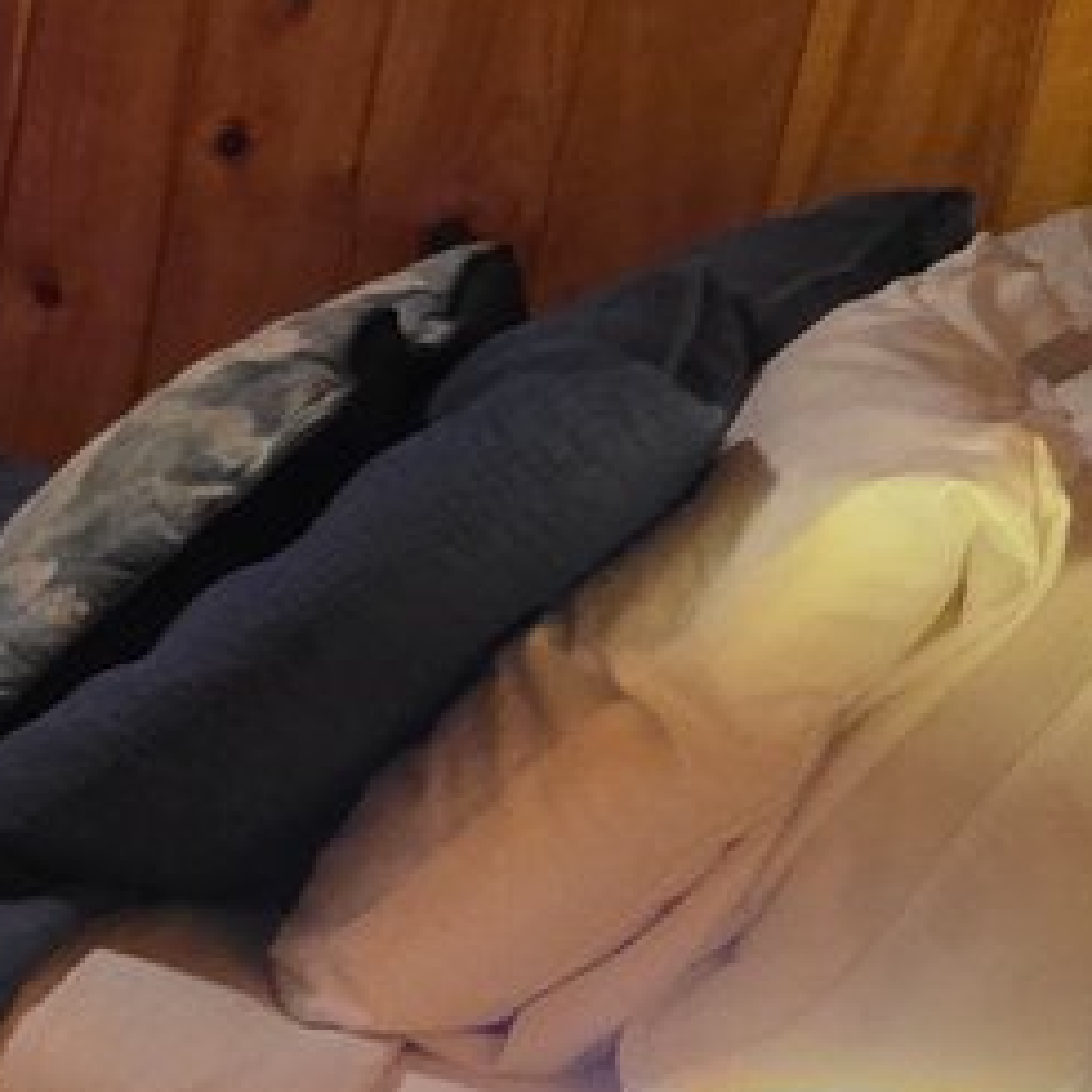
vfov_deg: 24.3
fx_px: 2534
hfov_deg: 15.0
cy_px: 586
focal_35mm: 71
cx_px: -1500
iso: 800
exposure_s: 1/40
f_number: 1.9
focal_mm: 2.2
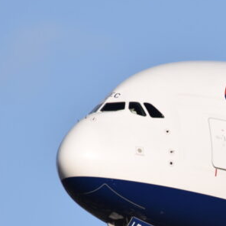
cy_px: 231
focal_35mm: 1324
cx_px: 349
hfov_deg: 1.3
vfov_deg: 1.3
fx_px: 9780
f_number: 8
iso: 100
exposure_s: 1/320
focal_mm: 300
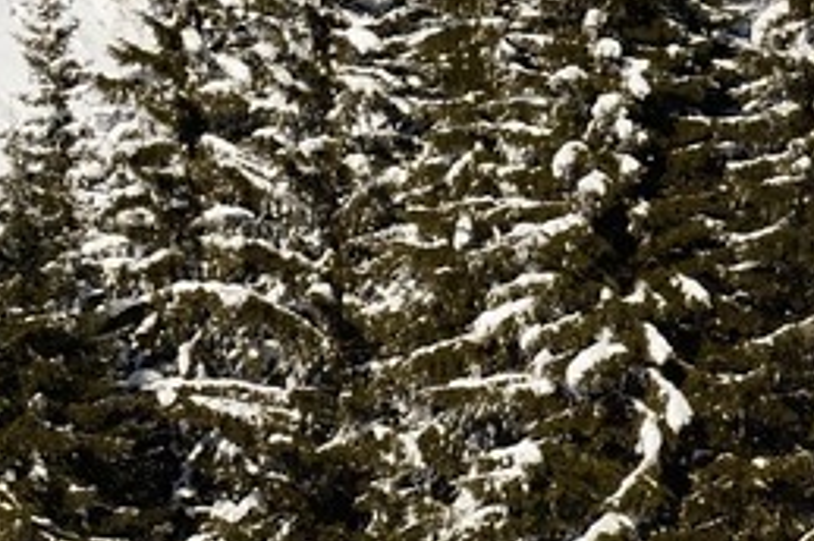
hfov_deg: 5.6
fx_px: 7814
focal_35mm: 346
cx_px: 2448
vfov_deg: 4.0
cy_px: 403
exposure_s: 1/400
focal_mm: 56
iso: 200
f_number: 16
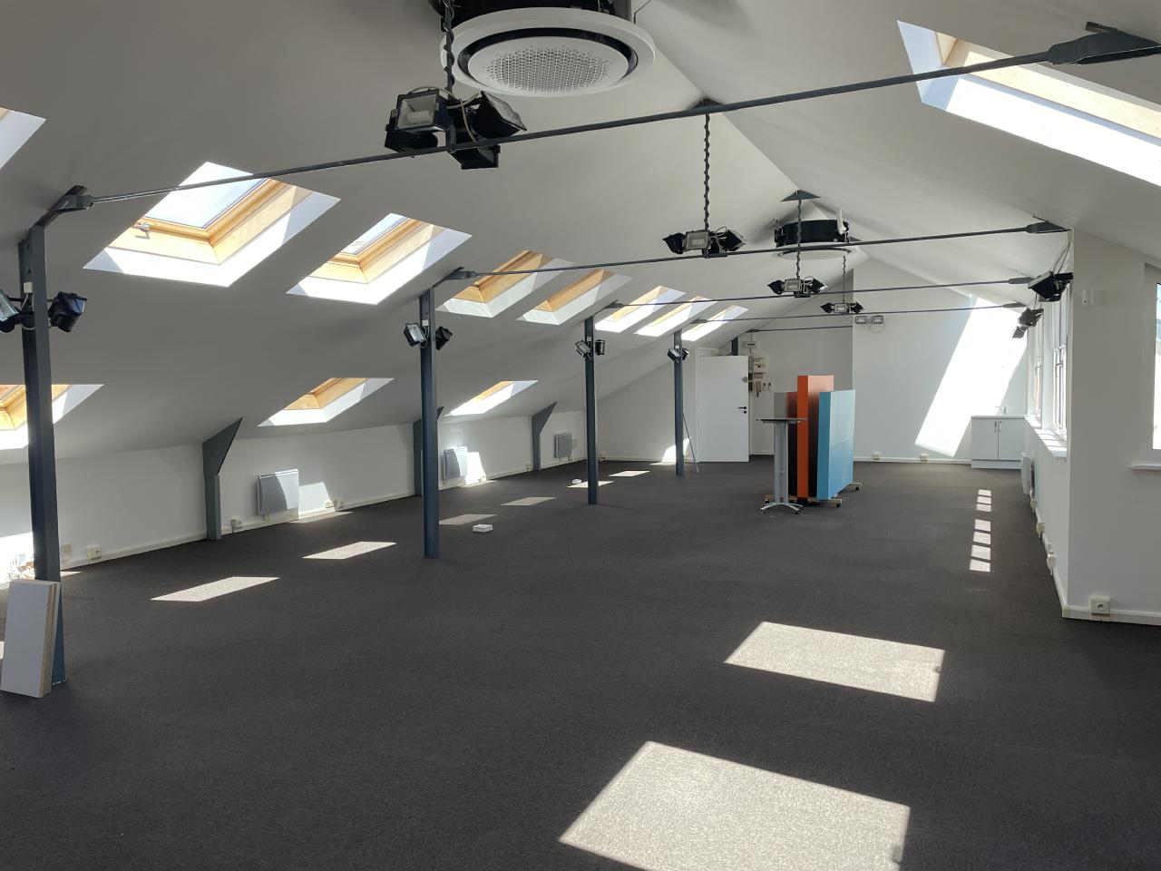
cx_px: 580
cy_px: 436
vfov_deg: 53.1
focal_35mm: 26
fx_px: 872
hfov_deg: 67.3
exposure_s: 1/282
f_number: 1.6
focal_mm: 4.2
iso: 32
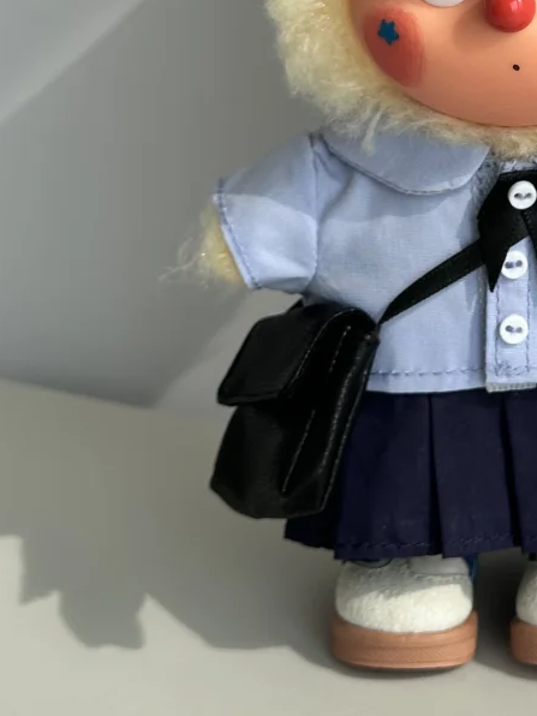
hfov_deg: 12.5
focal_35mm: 116
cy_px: -11
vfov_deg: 16.6
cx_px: 642
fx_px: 2399
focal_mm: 6.86
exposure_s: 1/971
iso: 64
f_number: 1.78
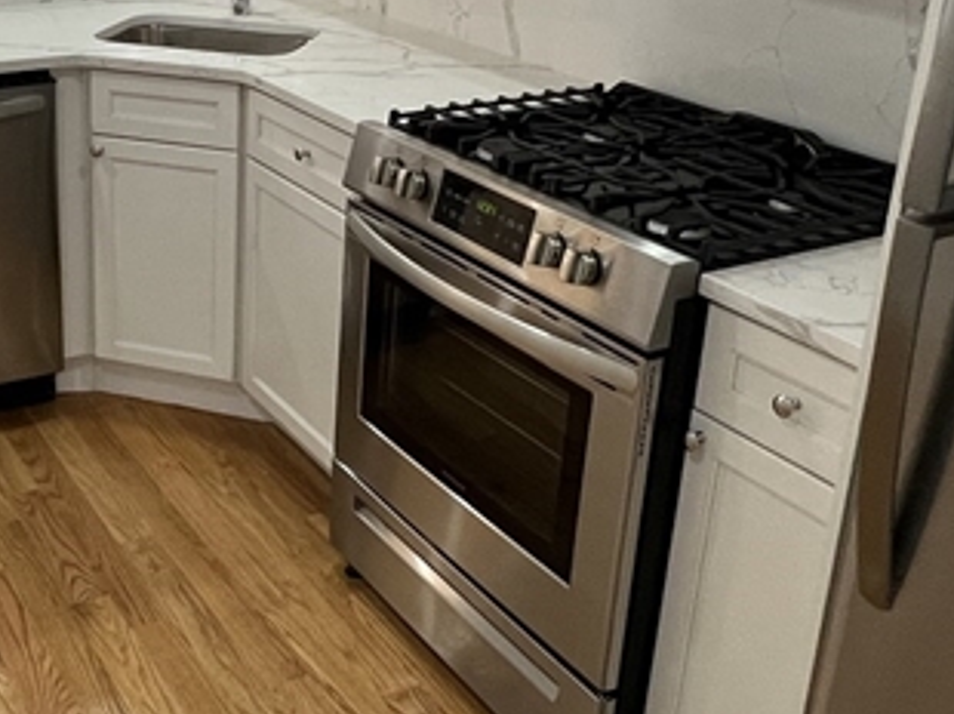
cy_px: 197
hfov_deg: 41.9
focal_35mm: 43
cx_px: 185
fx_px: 1184
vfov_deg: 33.0
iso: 200
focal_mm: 1.57
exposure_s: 1/60
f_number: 1.8
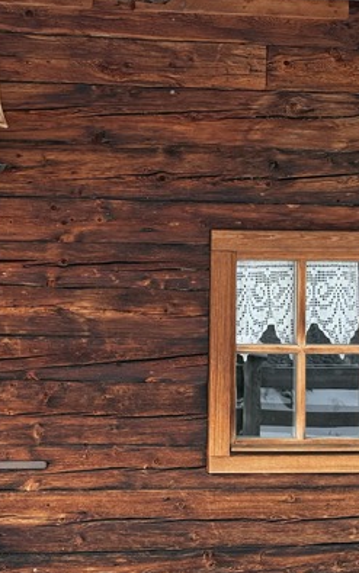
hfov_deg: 19.2
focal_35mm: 66
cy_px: 270
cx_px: 0
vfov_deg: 31.1
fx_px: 1033
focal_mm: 6.76
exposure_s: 1/1174
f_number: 1.78
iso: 100
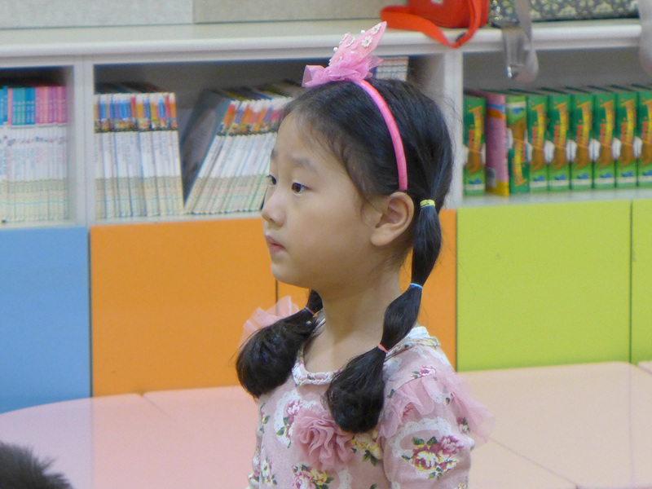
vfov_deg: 8.2
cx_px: 326
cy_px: 244
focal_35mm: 180
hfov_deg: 11.0
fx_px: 3390
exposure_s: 1/80
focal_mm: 17.7
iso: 400
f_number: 2.3
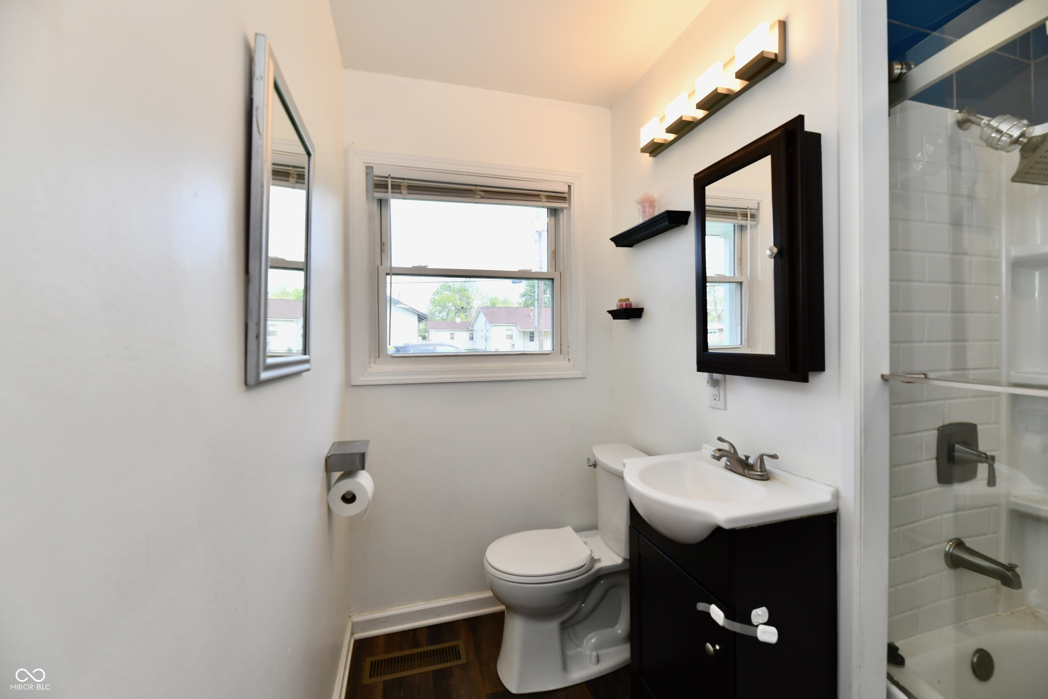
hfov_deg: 104.3
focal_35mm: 14
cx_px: 524
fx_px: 408
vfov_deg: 81.2
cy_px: 350
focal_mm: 14
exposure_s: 1/200
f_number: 6.3
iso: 640
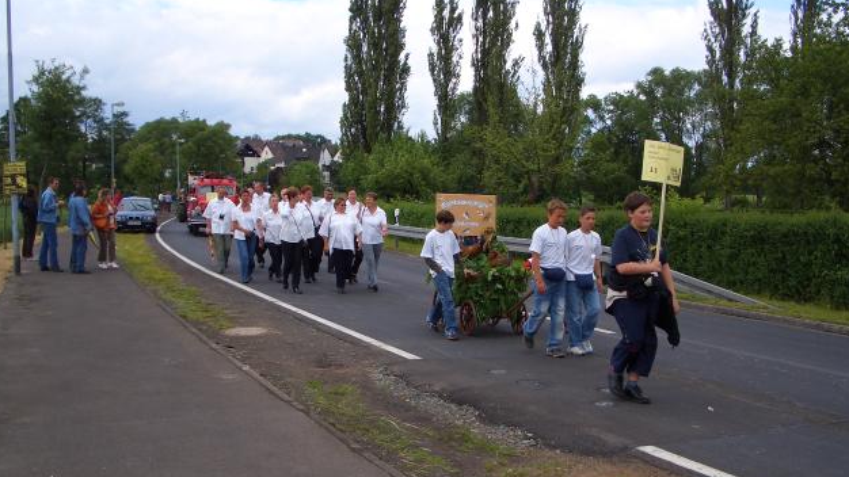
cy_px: 229
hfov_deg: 51.6
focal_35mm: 39
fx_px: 878
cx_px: 420
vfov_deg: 30.4
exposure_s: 1/320
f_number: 4.3
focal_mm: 5.8
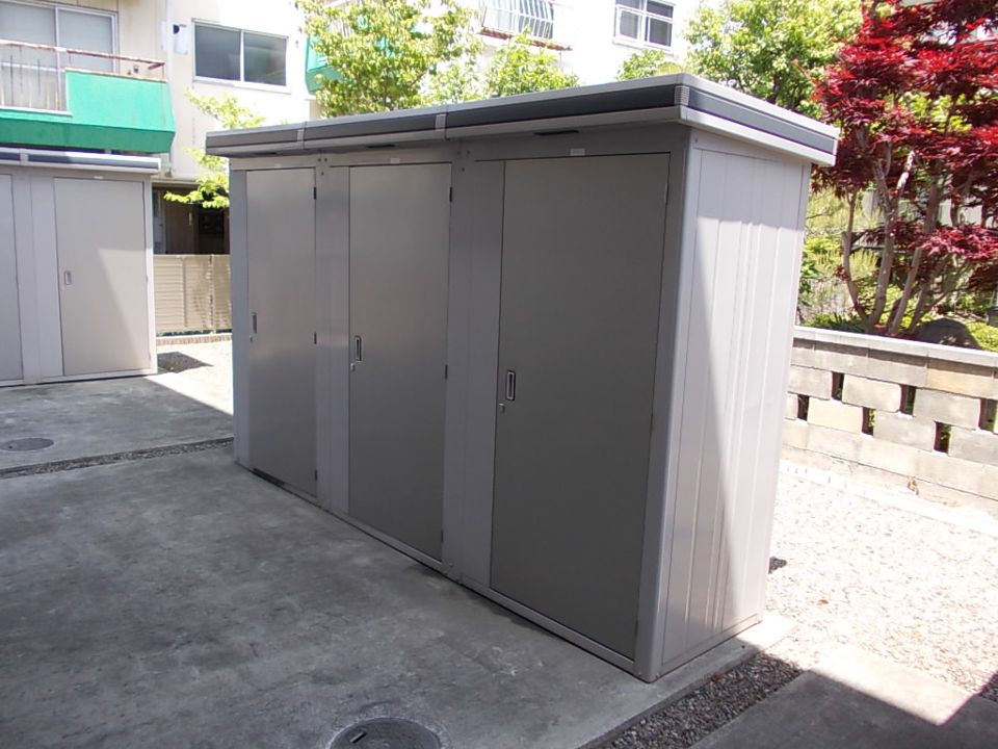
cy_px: 374
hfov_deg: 63.4
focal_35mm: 28
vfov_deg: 49.7
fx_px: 807
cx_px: 499
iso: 80
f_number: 2.7
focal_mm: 4
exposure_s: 1/320
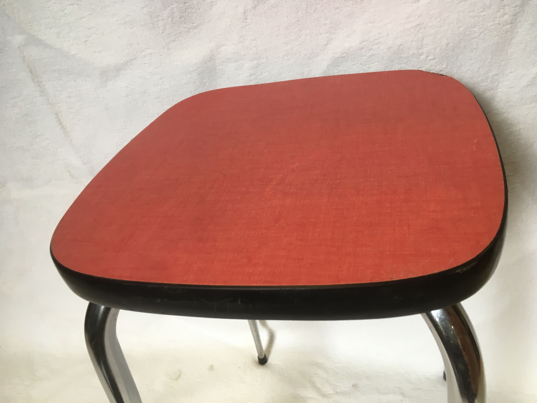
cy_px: 202
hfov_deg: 61.7
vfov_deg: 48.2
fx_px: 450
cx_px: 268
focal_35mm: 29
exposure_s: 1/33
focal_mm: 4.15
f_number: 2.2
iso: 25
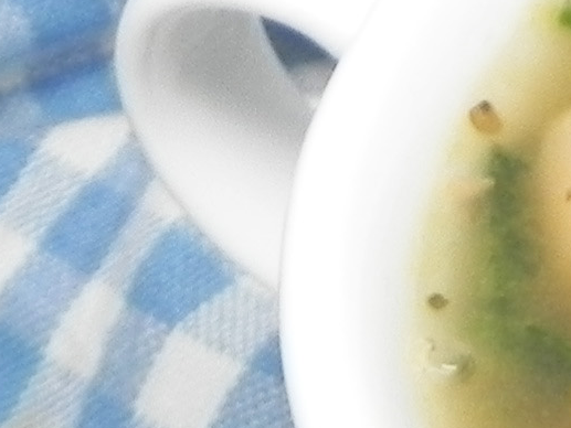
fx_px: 4306
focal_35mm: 261
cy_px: 849
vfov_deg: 5.6
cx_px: 1664
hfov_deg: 6.9
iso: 160
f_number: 3.2
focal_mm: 6.6
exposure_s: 1/40
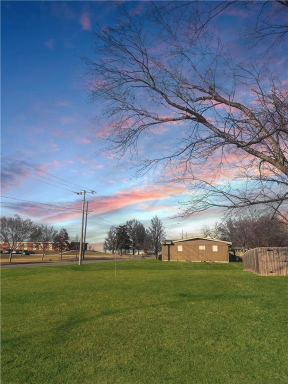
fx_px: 288
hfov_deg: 53.1
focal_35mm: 26
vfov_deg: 67.3
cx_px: 144
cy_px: 192
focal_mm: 5.7
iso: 50
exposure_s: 1/3831
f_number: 1.5
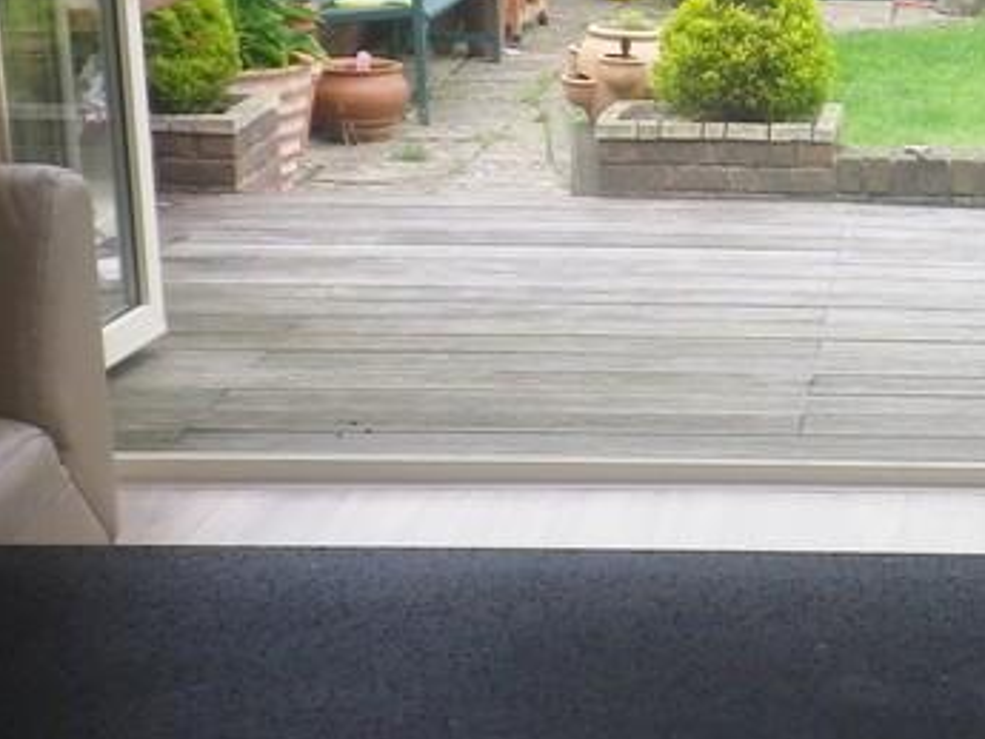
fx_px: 2363
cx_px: 996
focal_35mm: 83
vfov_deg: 17.8
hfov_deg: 22.6
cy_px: 282
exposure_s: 1/100
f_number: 3.5
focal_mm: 5.05
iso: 100
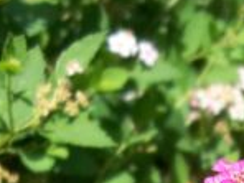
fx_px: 1283
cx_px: 369
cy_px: 443
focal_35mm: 182
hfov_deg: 10.5
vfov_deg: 7.6
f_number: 3.5
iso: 64
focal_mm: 6.2
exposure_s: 1/400
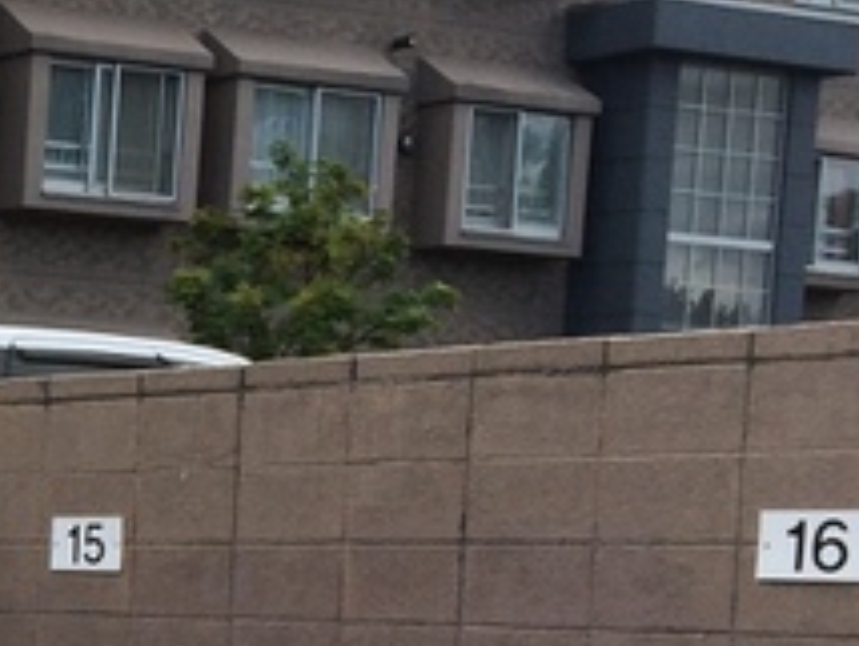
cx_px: -698
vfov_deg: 11.1
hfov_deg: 13.5
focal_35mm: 130
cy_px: 891
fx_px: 3230
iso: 32
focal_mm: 4.15
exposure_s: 1/1053
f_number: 2.2
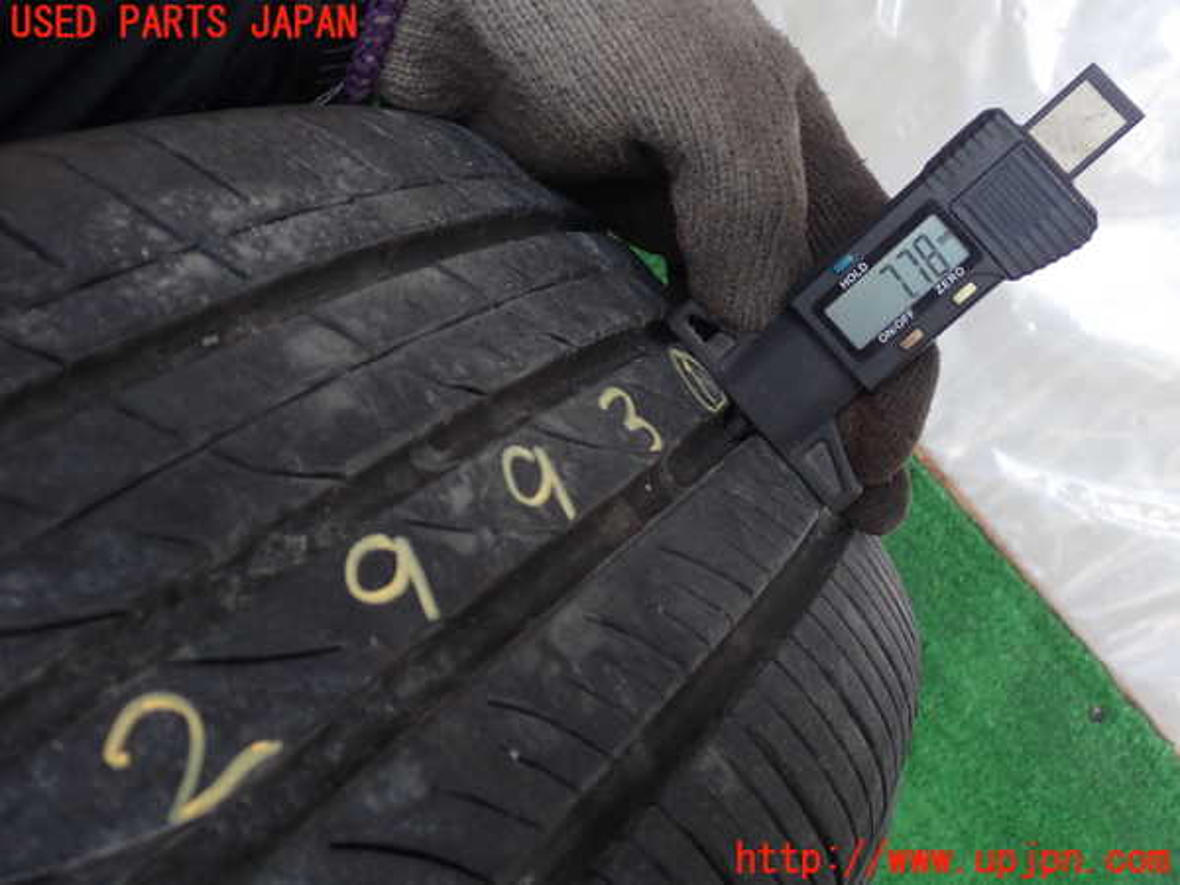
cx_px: 590
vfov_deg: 35.1
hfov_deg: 45.8
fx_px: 1398
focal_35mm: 41
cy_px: 442
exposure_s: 1/125
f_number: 2.8
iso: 160
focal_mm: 7.31
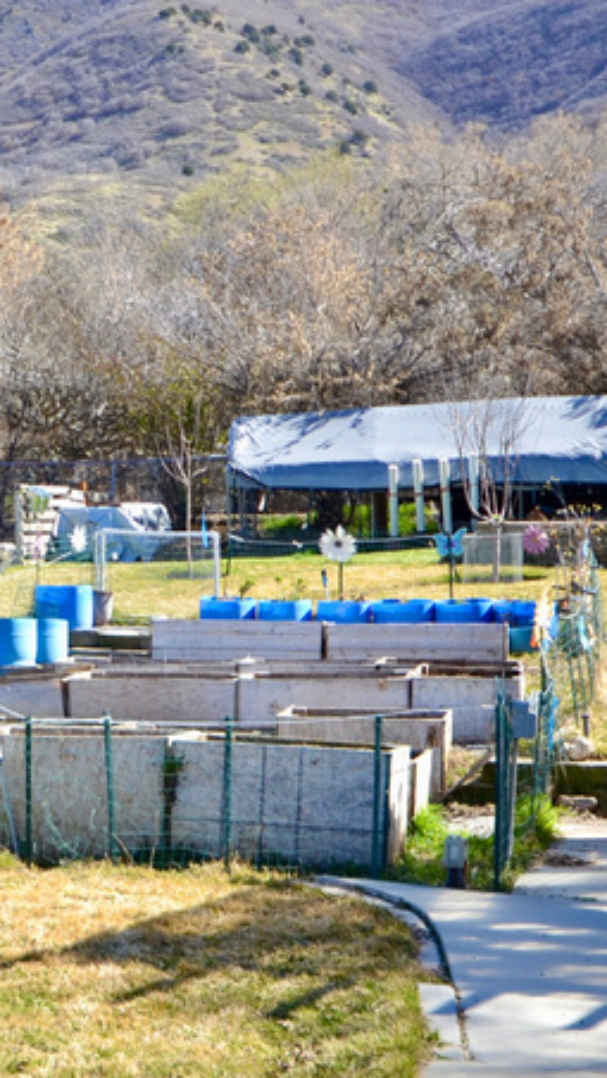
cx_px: -36
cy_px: 632
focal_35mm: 71
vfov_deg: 29.7
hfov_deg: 16.6
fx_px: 2030
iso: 100
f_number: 5.6
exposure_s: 1/125
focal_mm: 20
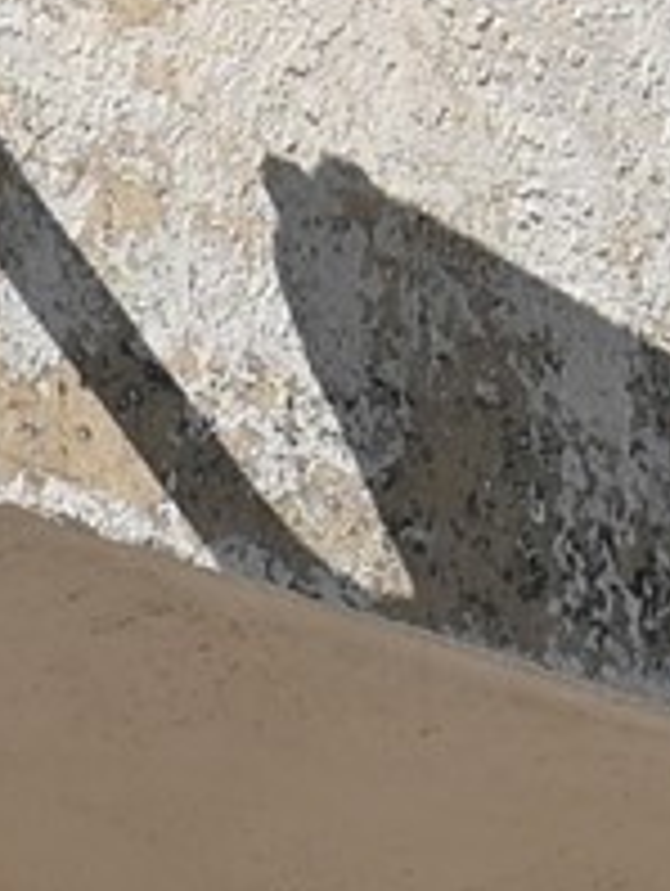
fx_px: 4069
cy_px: 2106
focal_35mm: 158
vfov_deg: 10.7
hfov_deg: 9.2
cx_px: 940
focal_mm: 15
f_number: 3.5
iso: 100
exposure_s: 1/2500
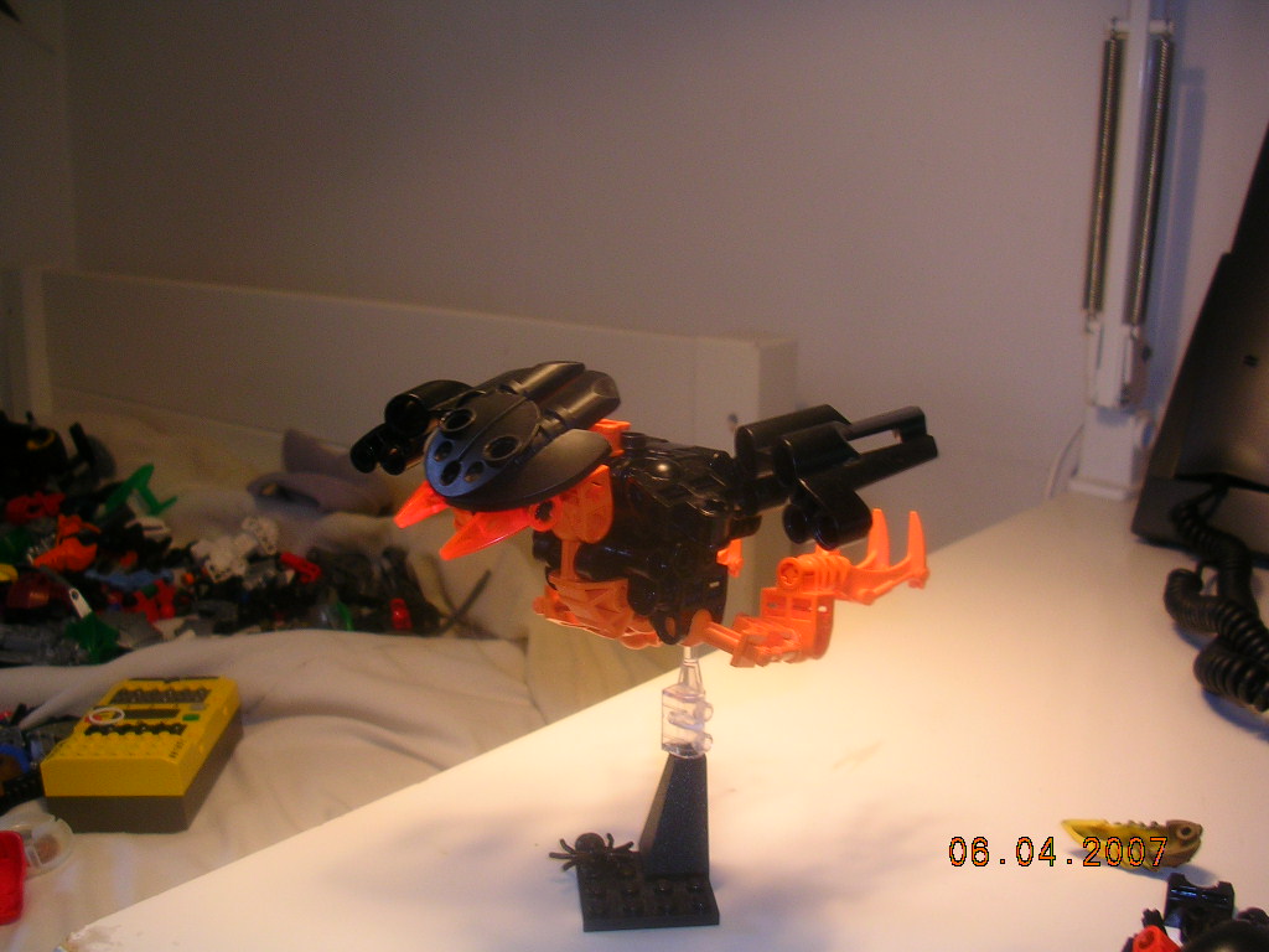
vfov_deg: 37.7
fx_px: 1393
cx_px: 634
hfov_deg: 49.0
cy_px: 476
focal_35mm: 38
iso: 50
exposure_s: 1/31.1
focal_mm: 5.8
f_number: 2.8
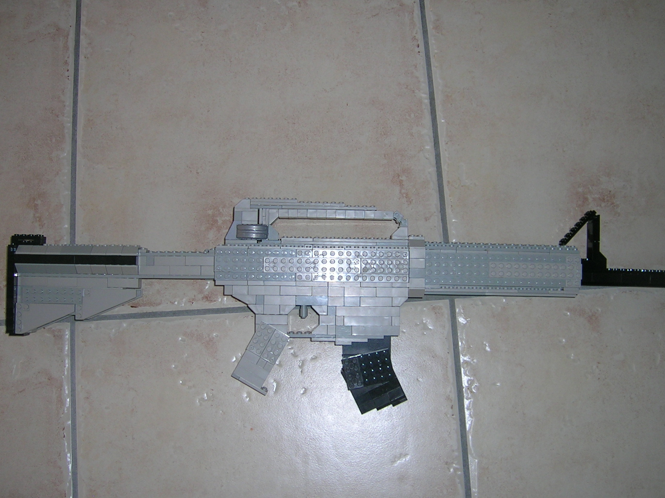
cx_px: 352
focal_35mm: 39
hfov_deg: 47.8
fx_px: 749
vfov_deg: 36.8
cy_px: 268
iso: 50
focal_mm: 5.4
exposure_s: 1/60.1
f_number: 2.8
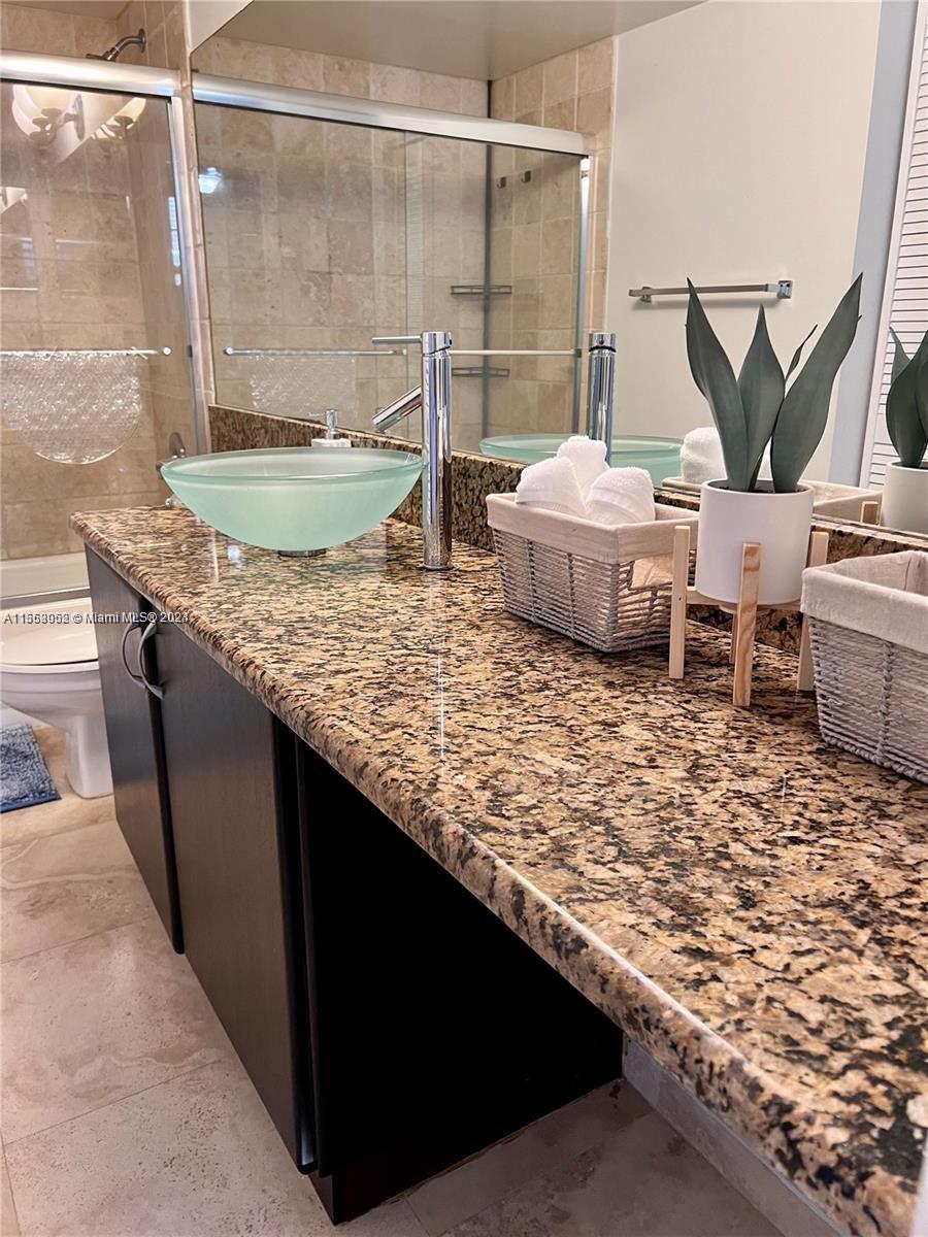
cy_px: 618
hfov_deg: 53.1
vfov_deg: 67.3
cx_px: 464
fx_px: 929
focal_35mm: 26
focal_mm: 5.7
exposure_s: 1/60
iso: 160
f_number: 1.5
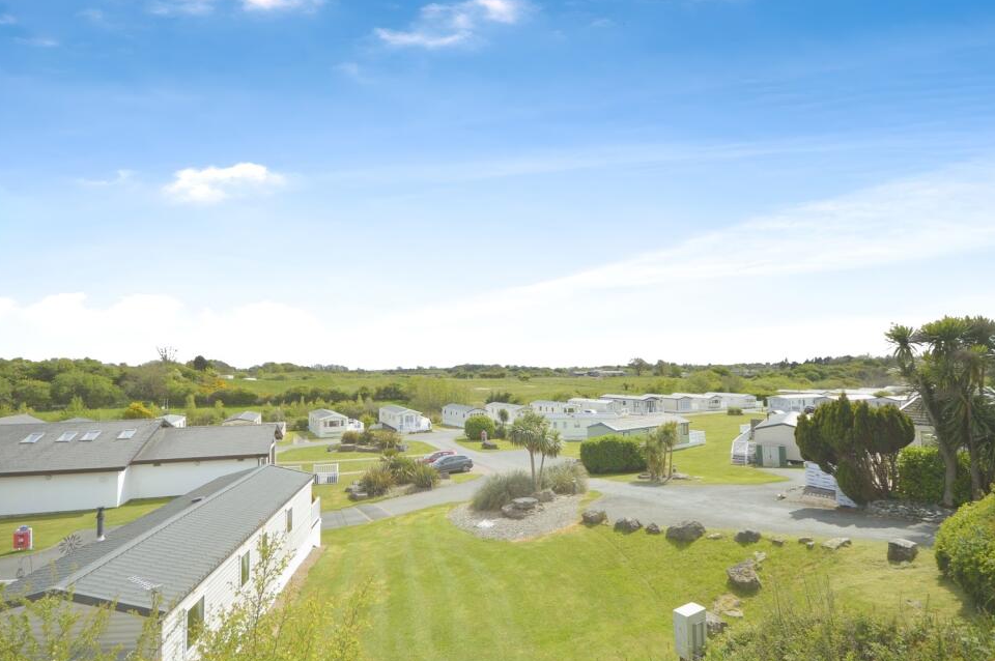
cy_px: 348
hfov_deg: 96.7
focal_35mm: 16
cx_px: 474
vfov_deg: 73.6
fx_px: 442
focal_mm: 10
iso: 100
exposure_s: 1/400
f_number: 7.1
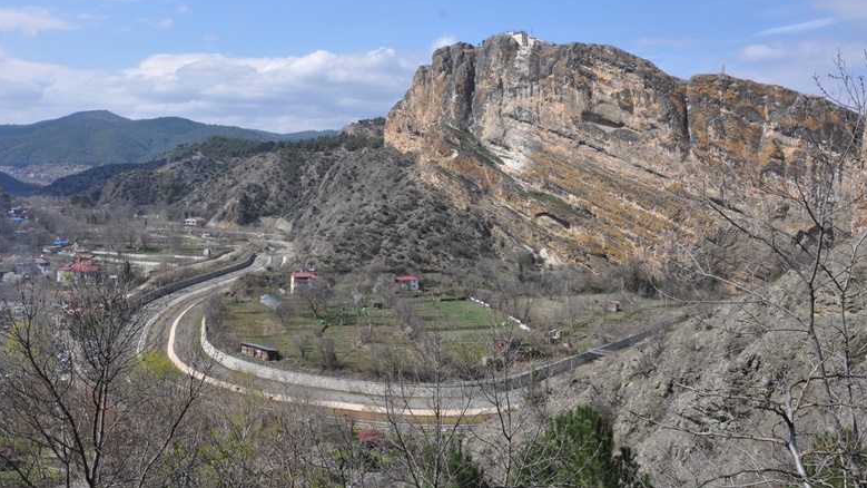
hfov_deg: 66.1
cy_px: 193
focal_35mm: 29
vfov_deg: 40.0
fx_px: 667
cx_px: 424
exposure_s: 1/640
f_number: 13
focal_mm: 18
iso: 640
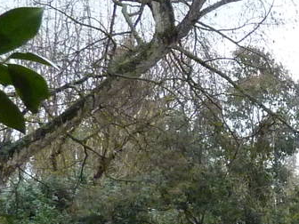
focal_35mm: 119
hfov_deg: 14.3
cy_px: 280
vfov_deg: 12.1
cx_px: 563
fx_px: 1028
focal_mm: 4.1
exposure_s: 1/500
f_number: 3.3
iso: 320
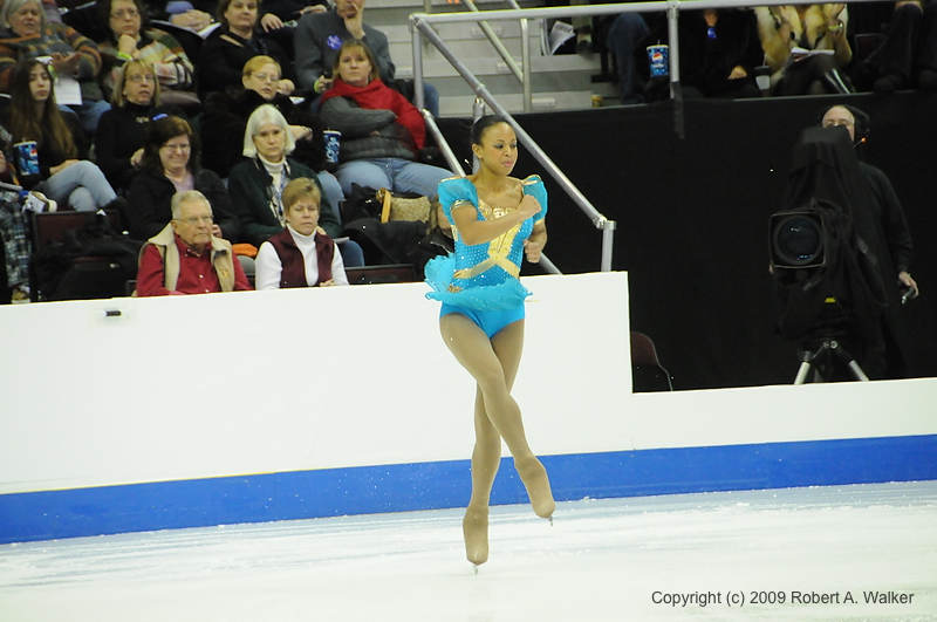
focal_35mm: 255
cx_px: 468
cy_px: 311
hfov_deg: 8.1
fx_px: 6628
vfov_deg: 5.4
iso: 3200
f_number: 5.6
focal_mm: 170
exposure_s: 1/500
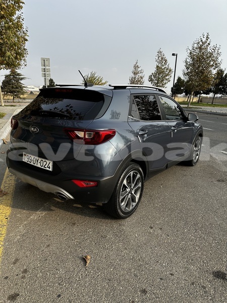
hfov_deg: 56.8
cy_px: 152
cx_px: 114
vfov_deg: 71.6
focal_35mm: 24
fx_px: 210
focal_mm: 6.86
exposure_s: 1/2660
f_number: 1.78
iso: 80
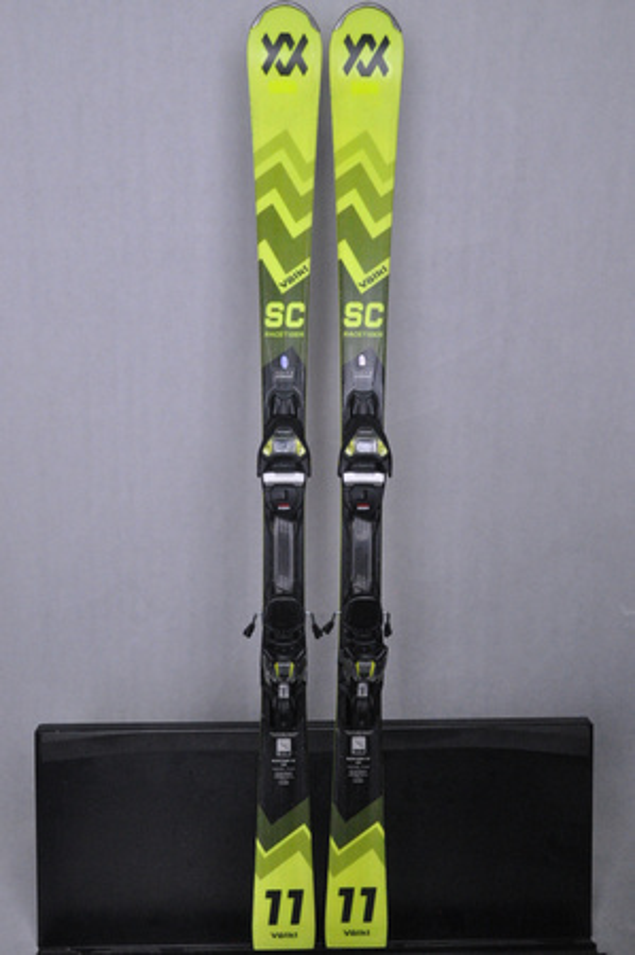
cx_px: 318
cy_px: 478
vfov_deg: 53.2
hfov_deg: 36.8
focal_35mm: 36
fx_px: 955
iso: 3200
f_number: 9.5
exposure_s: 1/125
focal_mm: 24
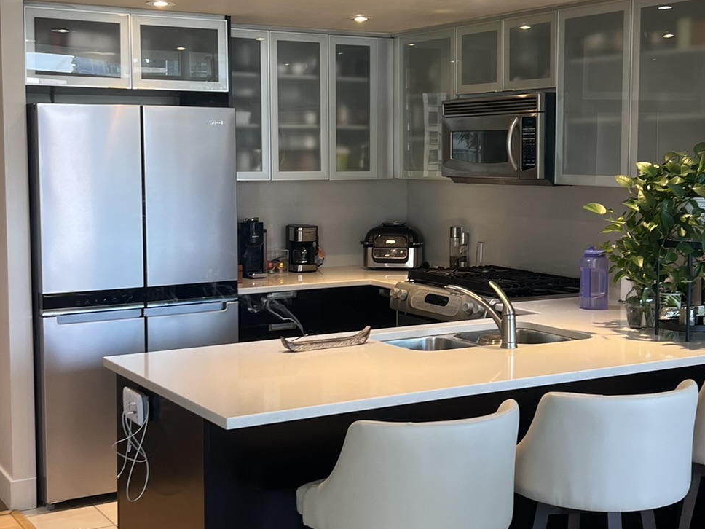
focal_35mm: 55
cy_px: 254
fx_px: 1120
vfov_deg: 26.6
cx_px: 388
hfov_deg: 34.9
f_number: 1.5
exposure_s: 1/60
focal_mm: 5.7
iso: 80
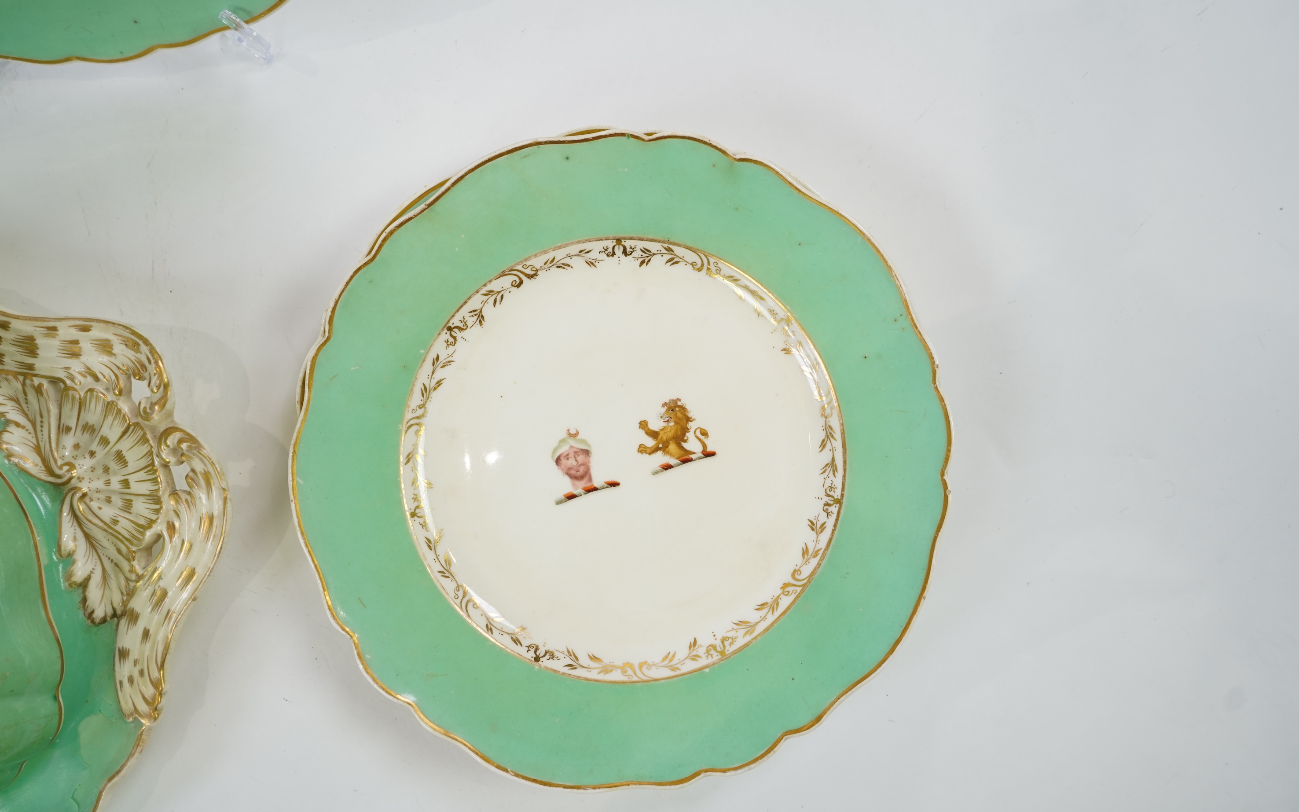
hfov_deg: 64.6
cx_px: 647
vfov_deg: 43.1
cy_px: 432
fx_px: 1027
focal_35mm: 29
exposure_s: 1/100
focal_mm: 28
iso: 320
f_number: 4.5
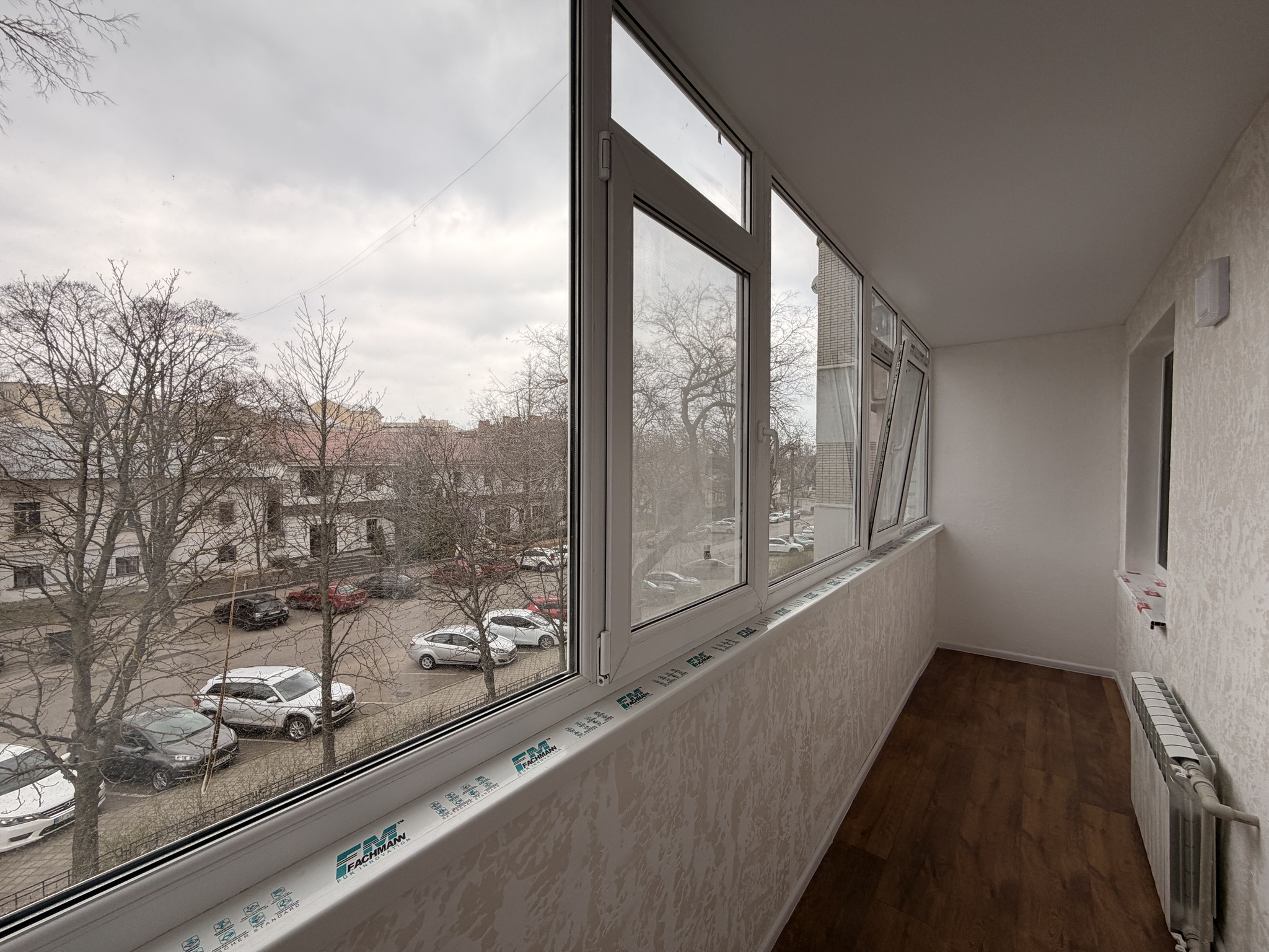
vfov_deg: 85.7
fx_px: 513
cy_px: 476
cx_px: 634
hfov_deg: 102.1
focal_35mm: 14
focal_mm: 2.22
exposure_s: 1/502
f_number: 2.2
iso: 64
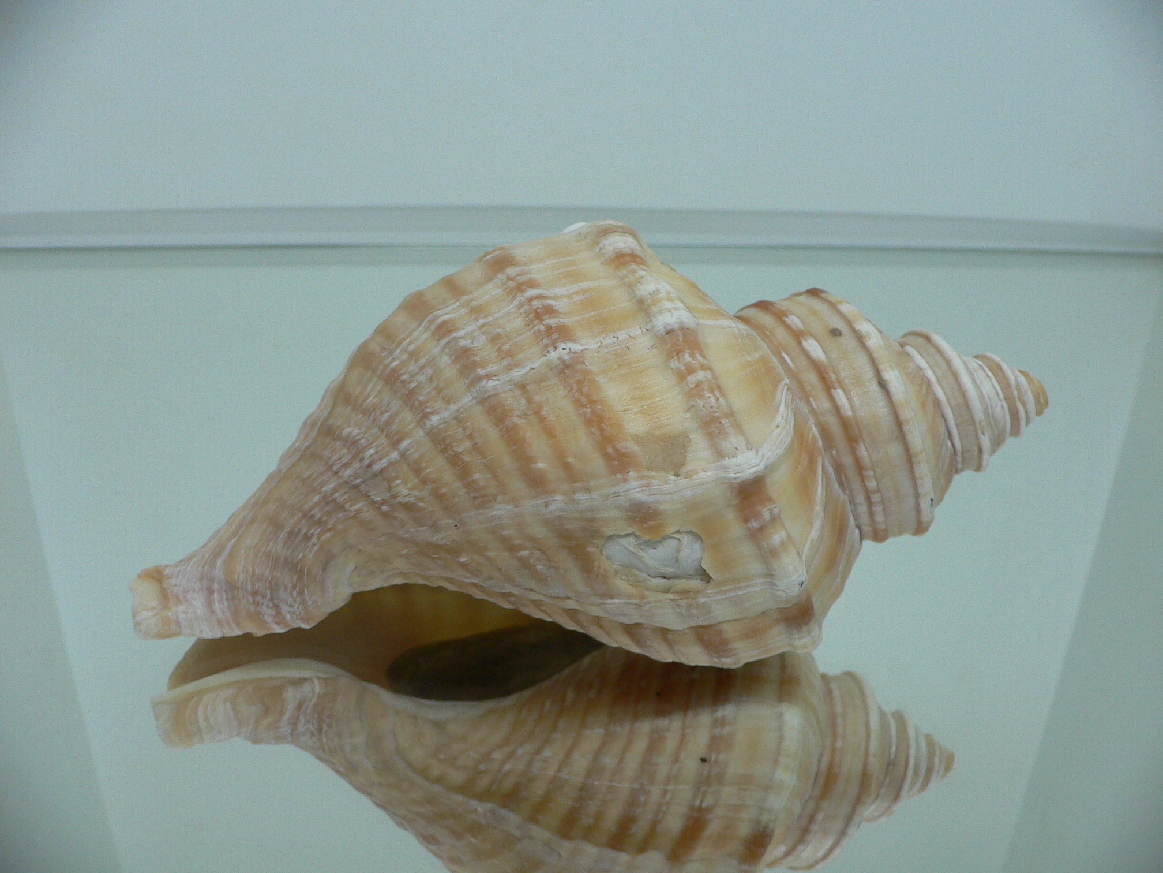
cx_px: 582
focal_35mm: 35
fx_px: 1176
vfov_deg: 40.7
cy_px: 436
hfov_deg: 52.6
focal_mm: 4.6
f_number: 2.8
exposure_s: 1/60
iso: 100
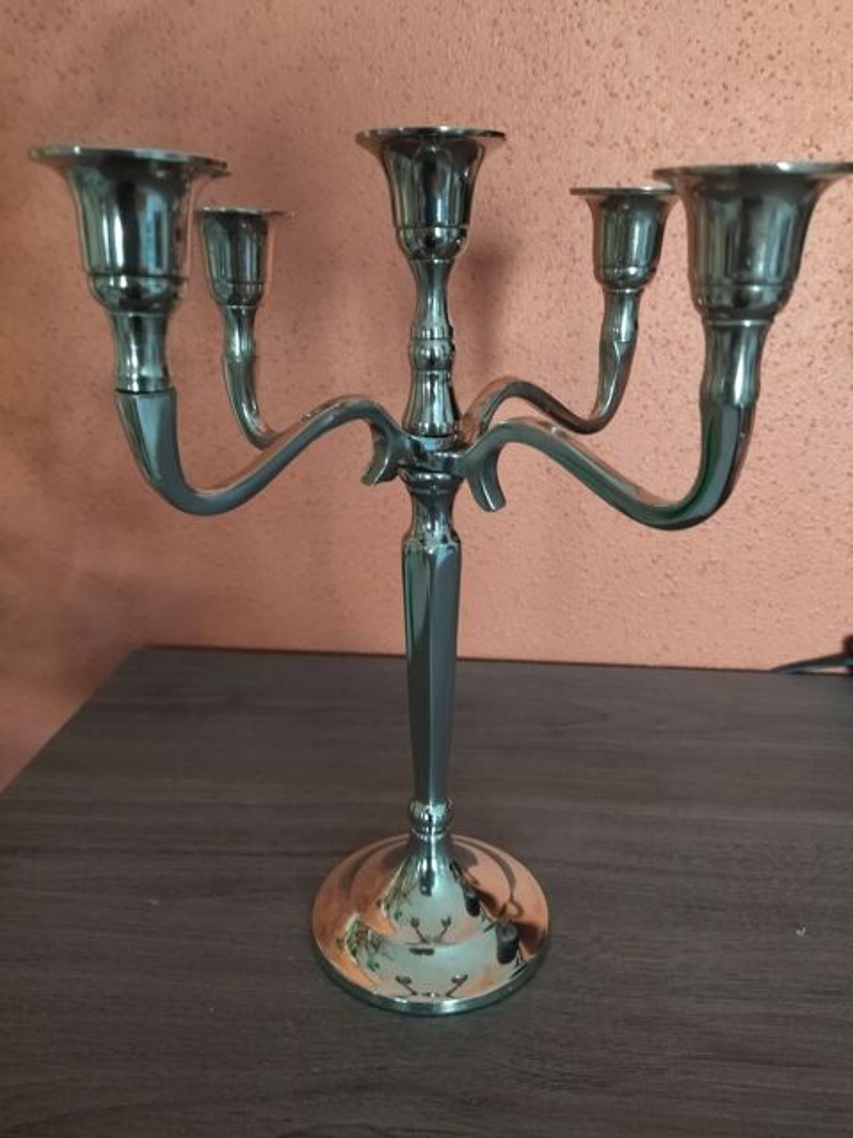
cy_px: 569
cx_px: 426
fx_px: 887
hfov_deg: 51.4
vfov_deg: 65.3
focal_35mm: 27
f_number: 1.79
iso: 375
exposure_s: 1/25
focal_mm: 4.74
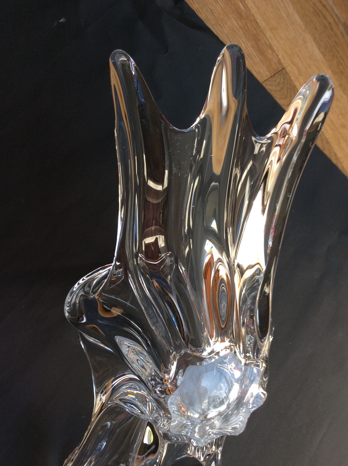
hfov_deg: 44.1
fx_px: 430
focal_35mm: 32
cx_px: 174
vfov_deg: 56.9
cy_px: 233
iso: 32
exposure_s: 1/50
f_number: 2.4
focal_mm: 3.3
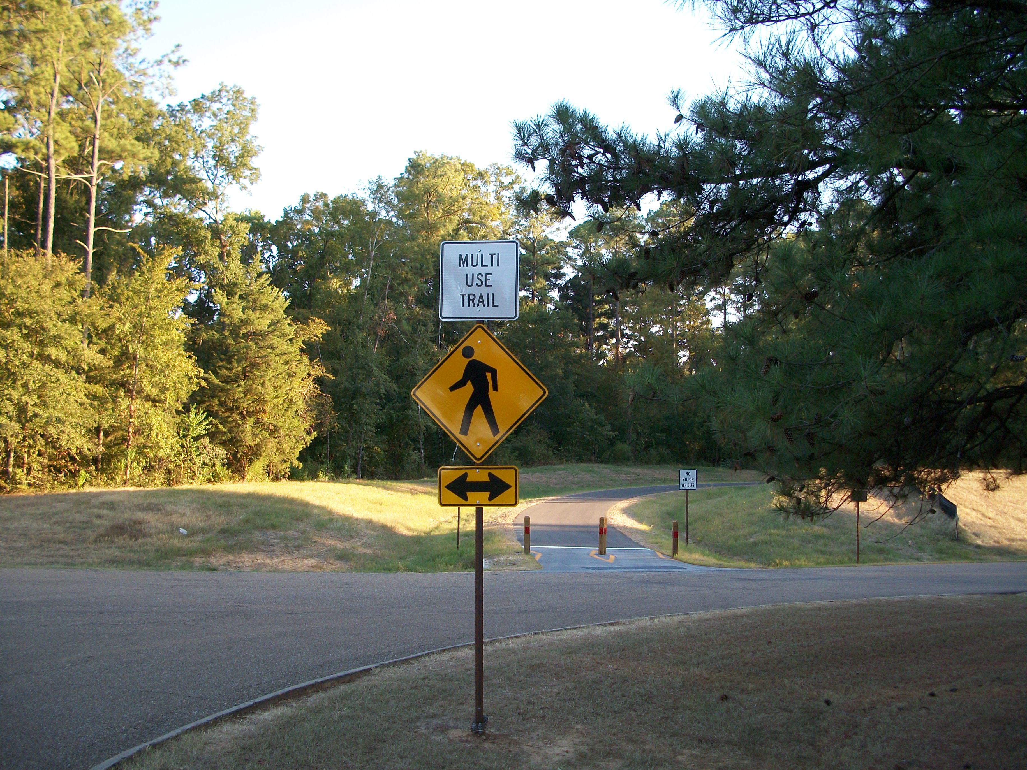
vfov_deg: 40.7
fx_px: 1038
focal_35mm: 35
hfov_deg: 52.6
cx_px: 514
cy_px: 385
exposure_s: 1/125
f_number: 3.1
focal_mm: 6.3
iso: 93
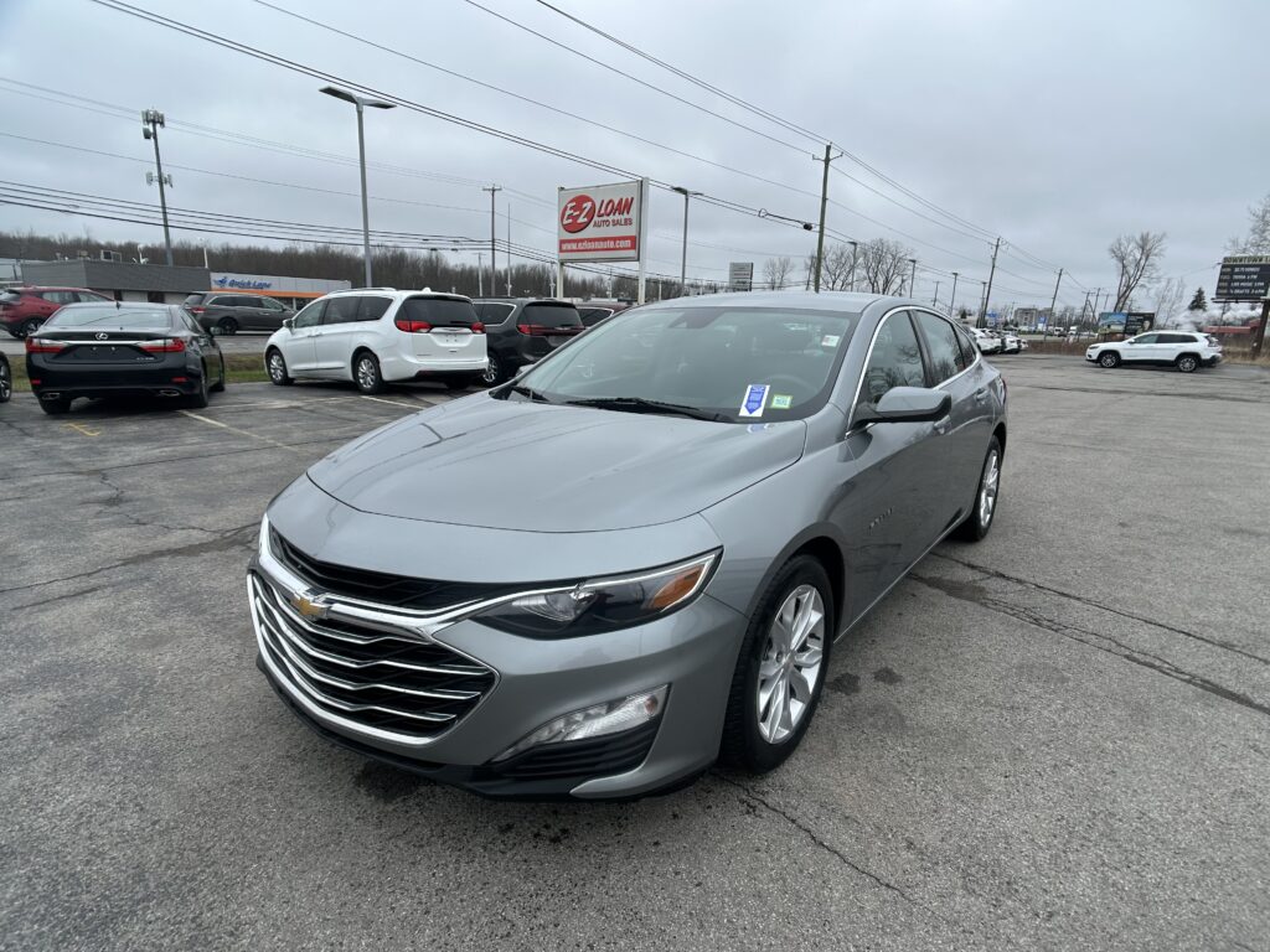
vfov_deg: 53.1
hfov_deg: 67.3
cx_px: 635
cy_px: 476
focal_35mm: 26
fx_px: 954
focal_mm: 5.7
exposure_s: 1/2353
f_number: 1.5
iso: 50
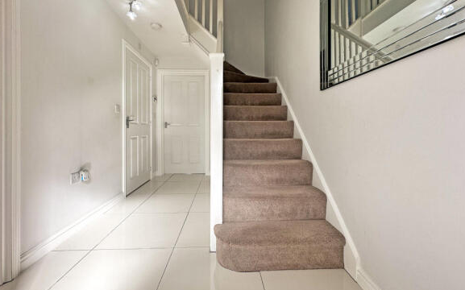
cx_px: 232
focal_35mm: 15
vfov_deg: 74.5
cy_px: 130
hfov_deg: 101.5
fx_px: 190
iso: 50
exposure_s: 1/100
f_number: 2.2
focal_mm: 2.22
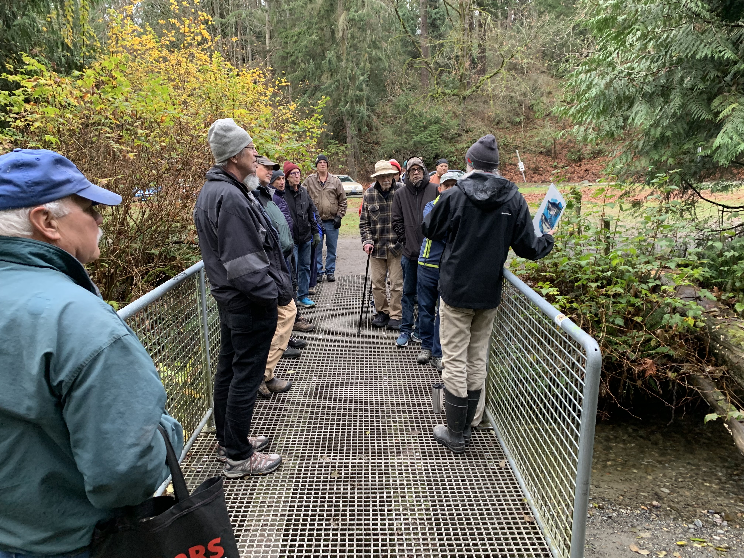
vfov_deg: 53.1
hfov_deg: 67.3
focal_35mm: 26
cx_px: 372
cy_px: 279
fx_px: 559
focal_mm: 4.25
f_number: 1.8
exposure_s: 1/60
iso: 250
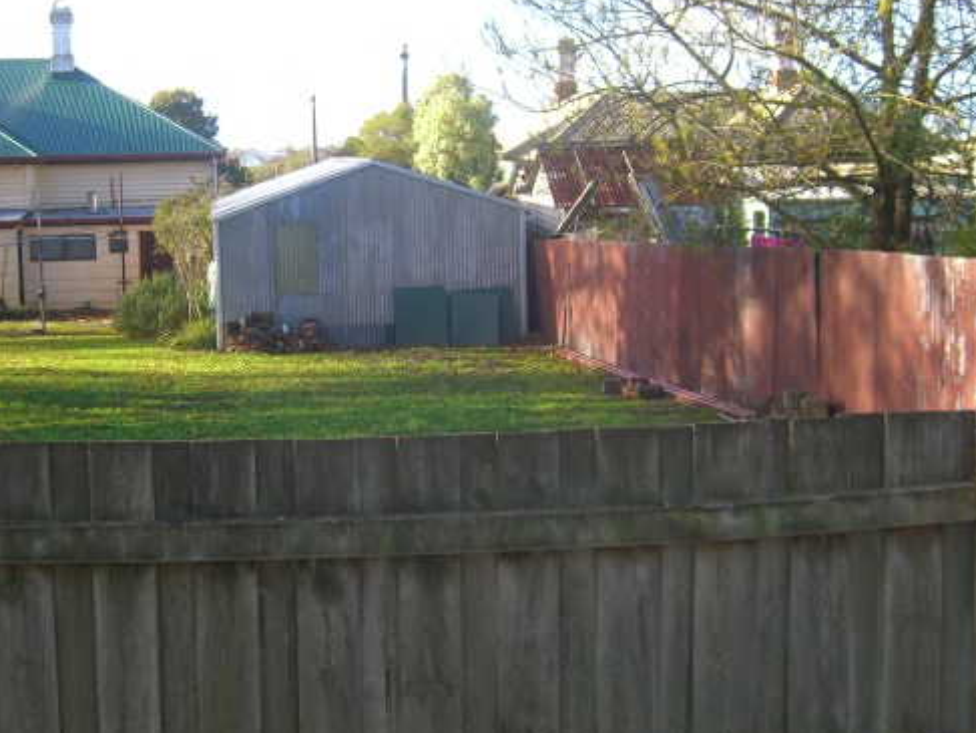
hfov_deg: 38.0
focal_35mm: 50
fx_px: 1410
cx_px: 380
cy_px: 295
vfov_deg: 29.1
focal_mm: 7.9
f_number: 2.8
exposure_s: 1/200
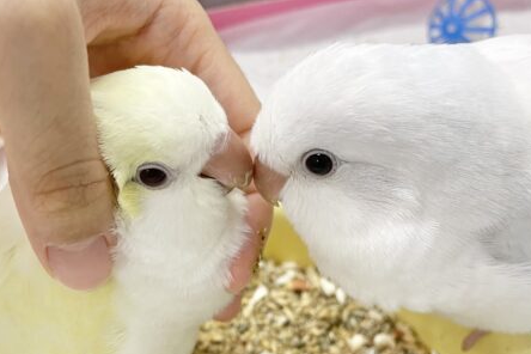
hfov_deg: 49.5
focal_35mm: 39
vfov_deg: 33.5
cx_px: 240
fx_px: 575
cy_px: 267
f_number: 1.6
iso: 100
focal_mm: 4.2
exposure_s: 1/50
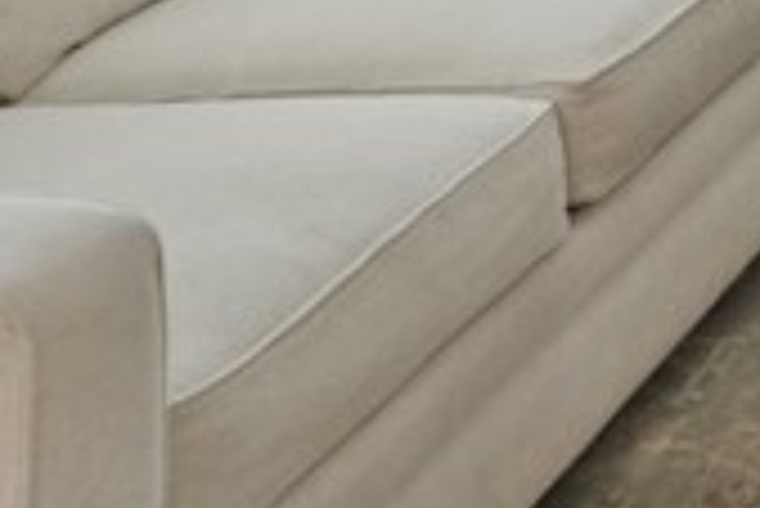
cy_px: -749
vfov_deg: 11.5
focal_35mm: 97
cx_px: 1641
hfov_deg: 15.4
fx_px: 2049
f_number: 4
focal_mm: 16
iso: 250
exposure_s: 1/15
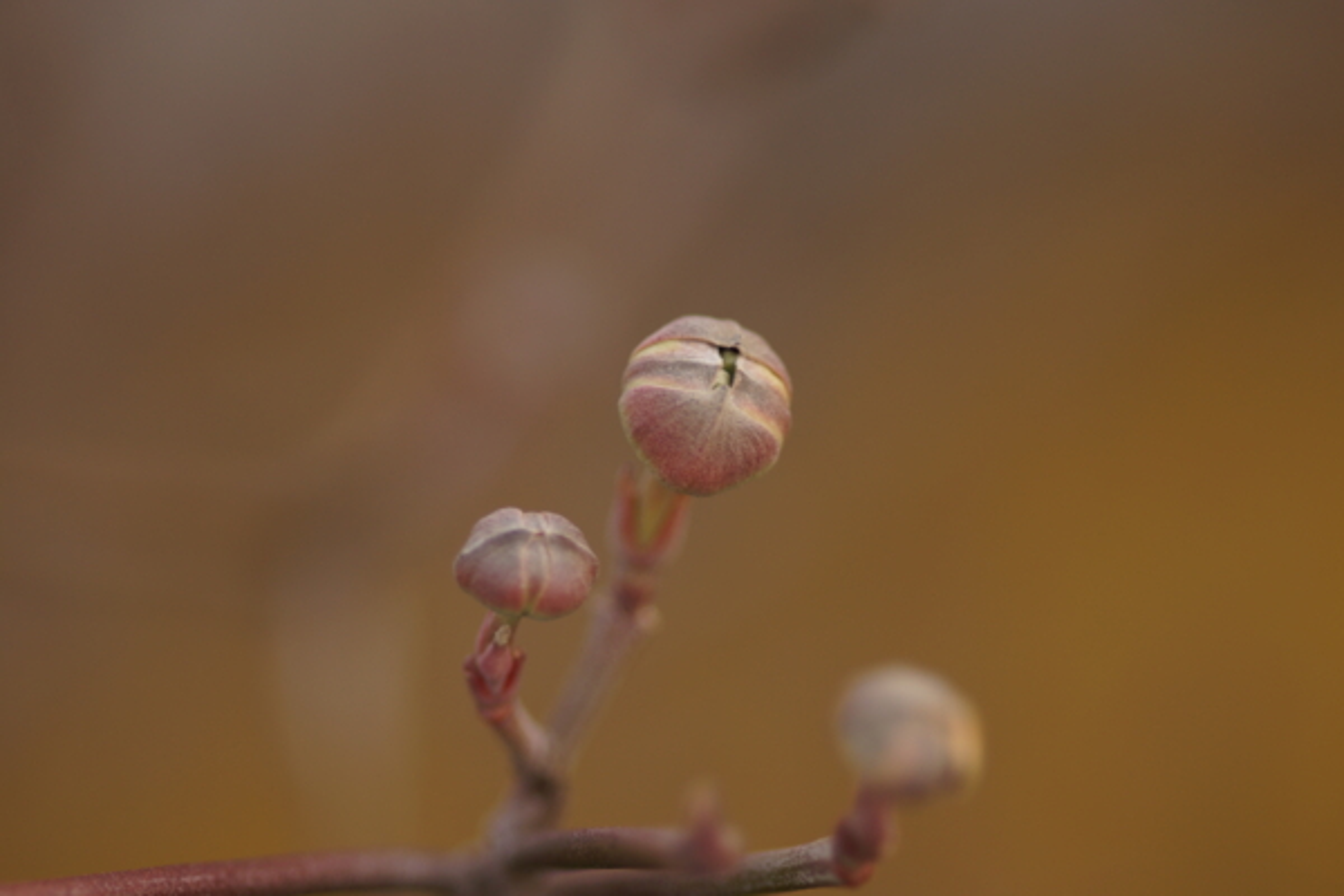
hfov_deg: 13.7
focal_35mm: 150
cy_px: 448
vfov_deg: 9.1
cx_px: 672
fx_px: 5600
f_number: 2.8
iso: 100
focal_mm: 100
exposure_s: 1/250
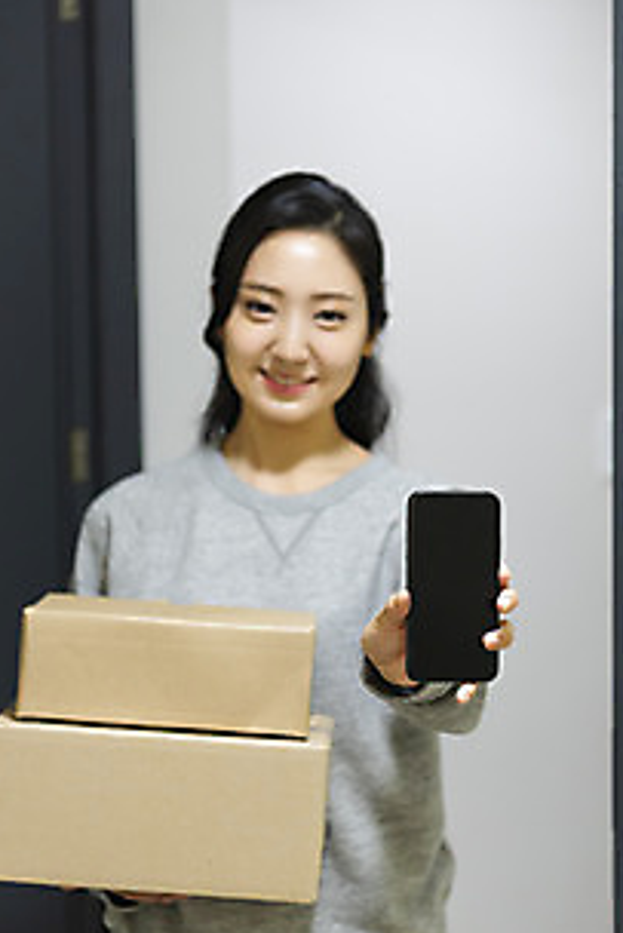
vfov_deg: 22.1
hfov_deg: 14.9
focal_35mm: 92
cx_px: 302
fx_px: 2385
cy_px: 506
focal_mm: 70
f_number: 2.8
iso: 800
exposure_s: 1/125
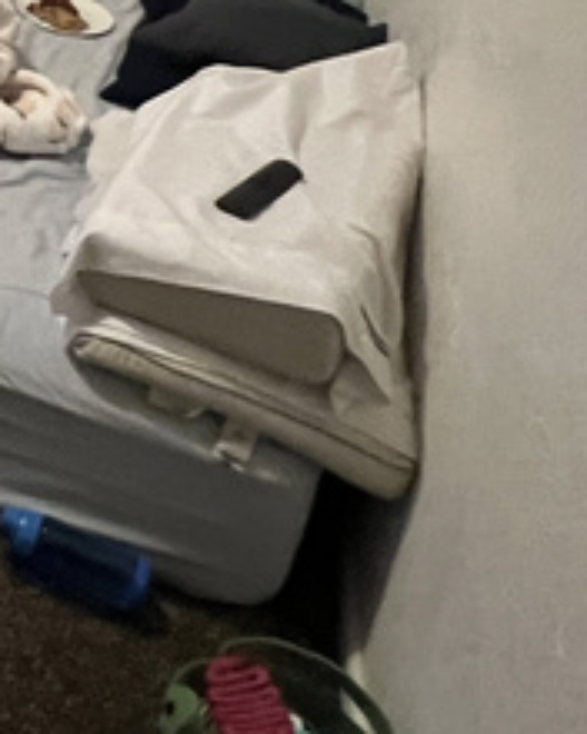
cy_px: -173
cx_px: -490
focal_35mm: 59
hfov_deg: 19.1
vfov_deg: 27.6
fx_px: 1281
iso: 640
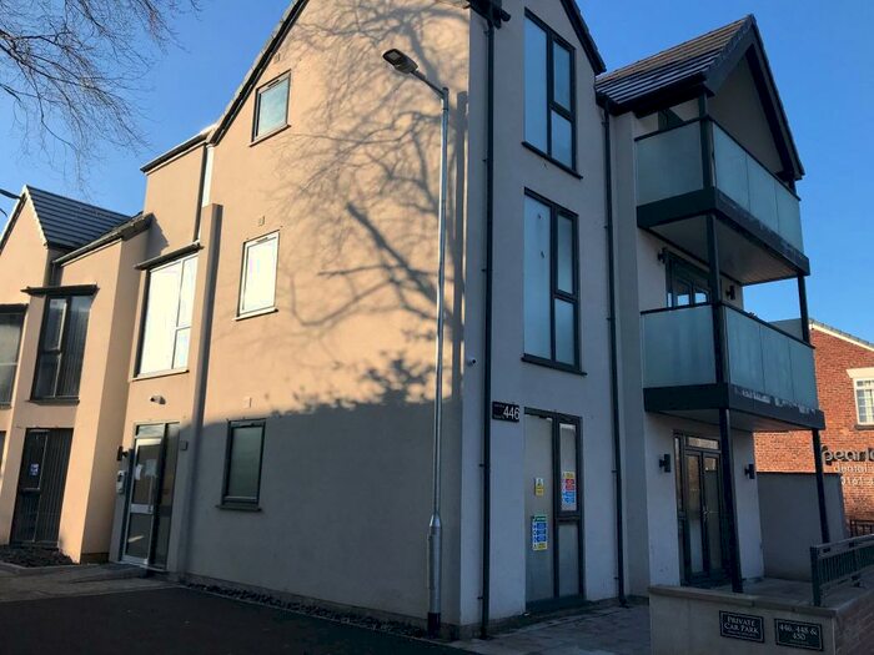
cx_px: 437
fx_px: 707
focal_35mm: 28
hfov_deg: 63.4
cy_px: 328
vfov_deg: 49.7
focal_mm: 3.99
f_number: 1.8
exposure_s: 1/1408
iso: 20
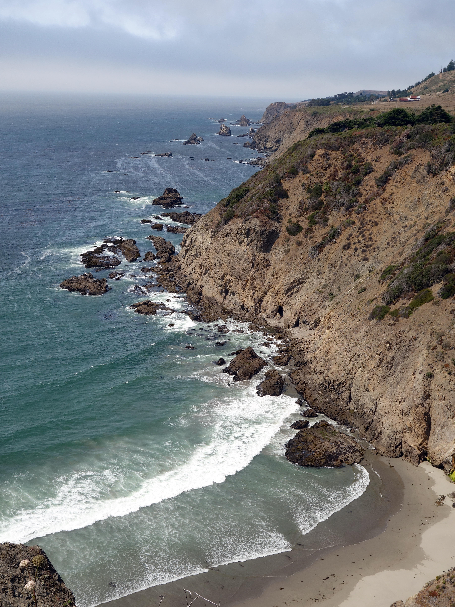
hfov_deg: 30.3
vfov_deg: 39.6
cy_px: 332
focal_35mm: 48
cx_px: 228
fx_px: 841
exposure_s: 1/640
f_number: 5.6
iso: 125
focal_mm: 16.2
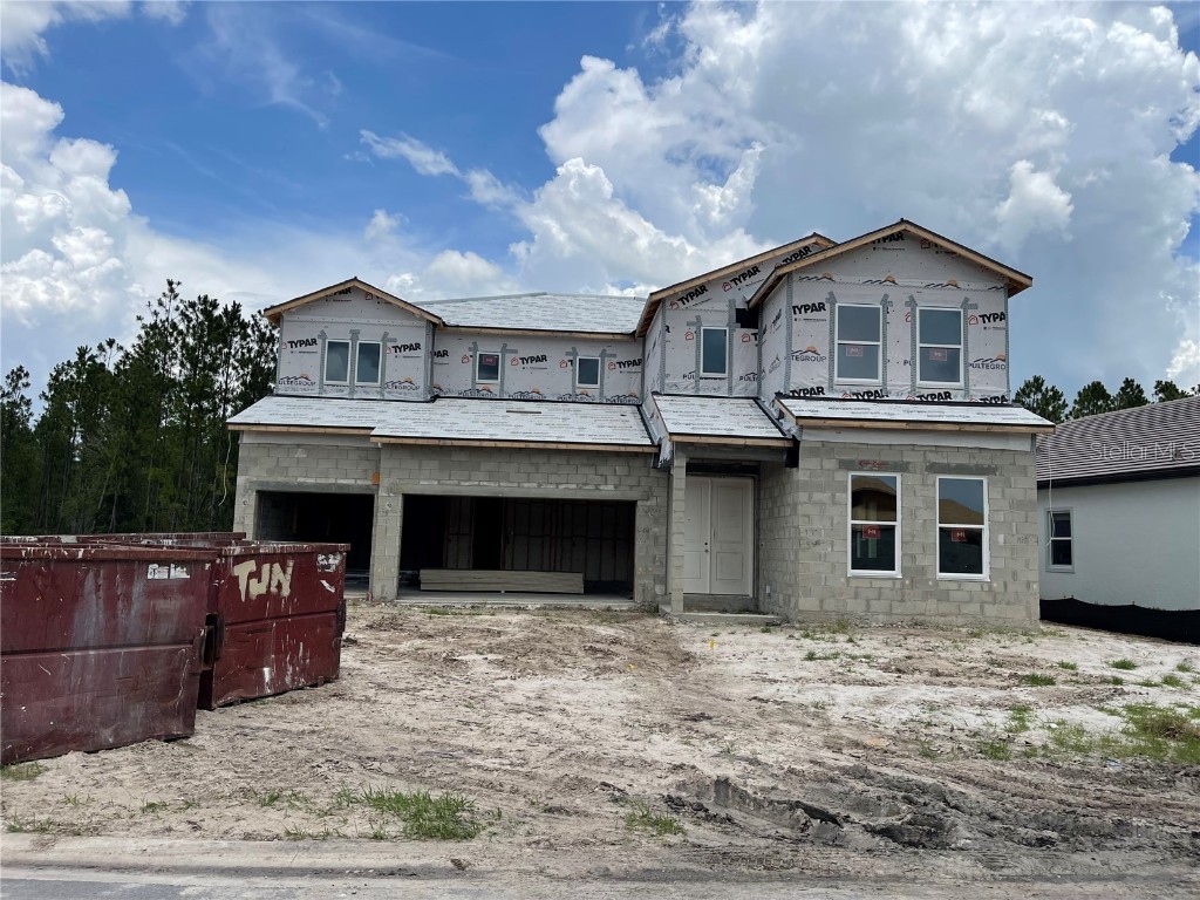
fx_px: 867
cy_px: 450
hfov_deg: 69.4
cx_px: 600
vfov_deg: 54.9
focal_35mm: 25
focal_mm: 5.1
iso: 32
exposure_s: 1/5376
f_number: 1.6
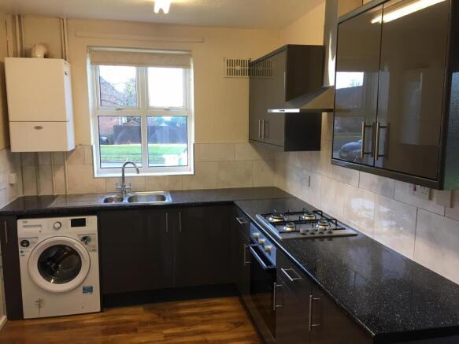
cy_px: 172
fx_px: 384
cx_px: 230
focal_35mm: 29
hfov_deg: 61.7
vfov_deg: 48.2
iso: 40
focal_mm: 4.15
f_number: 2.2
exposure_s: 1/33
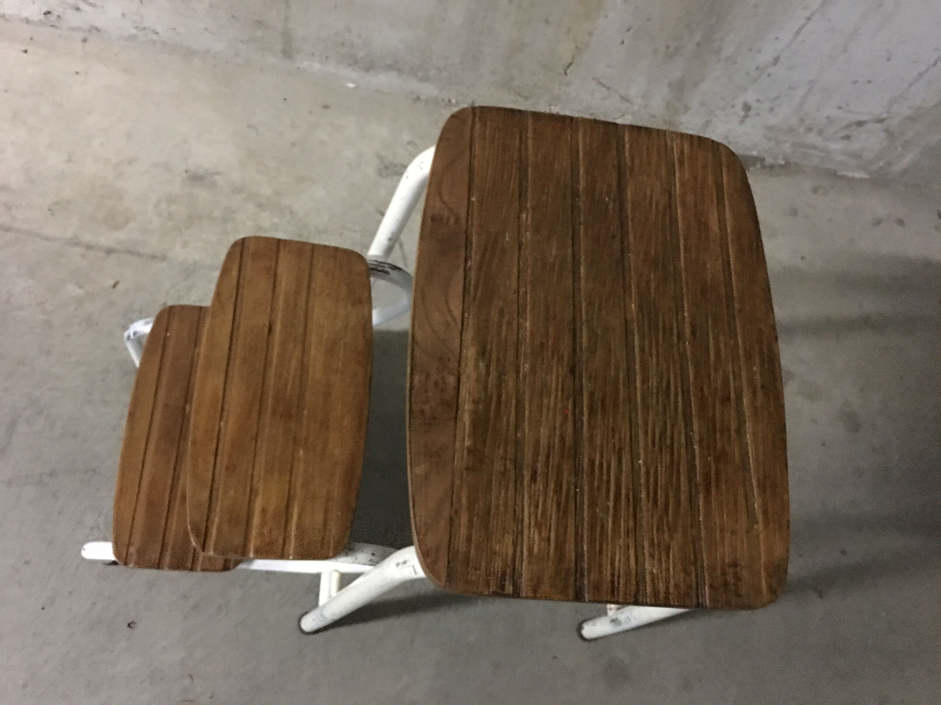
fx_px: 788
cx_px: 470
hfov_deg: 61.7
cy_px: 352
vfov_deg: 48.2
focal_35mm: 29
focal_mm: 4.15
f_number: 2.2
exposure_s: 1/4
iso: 125
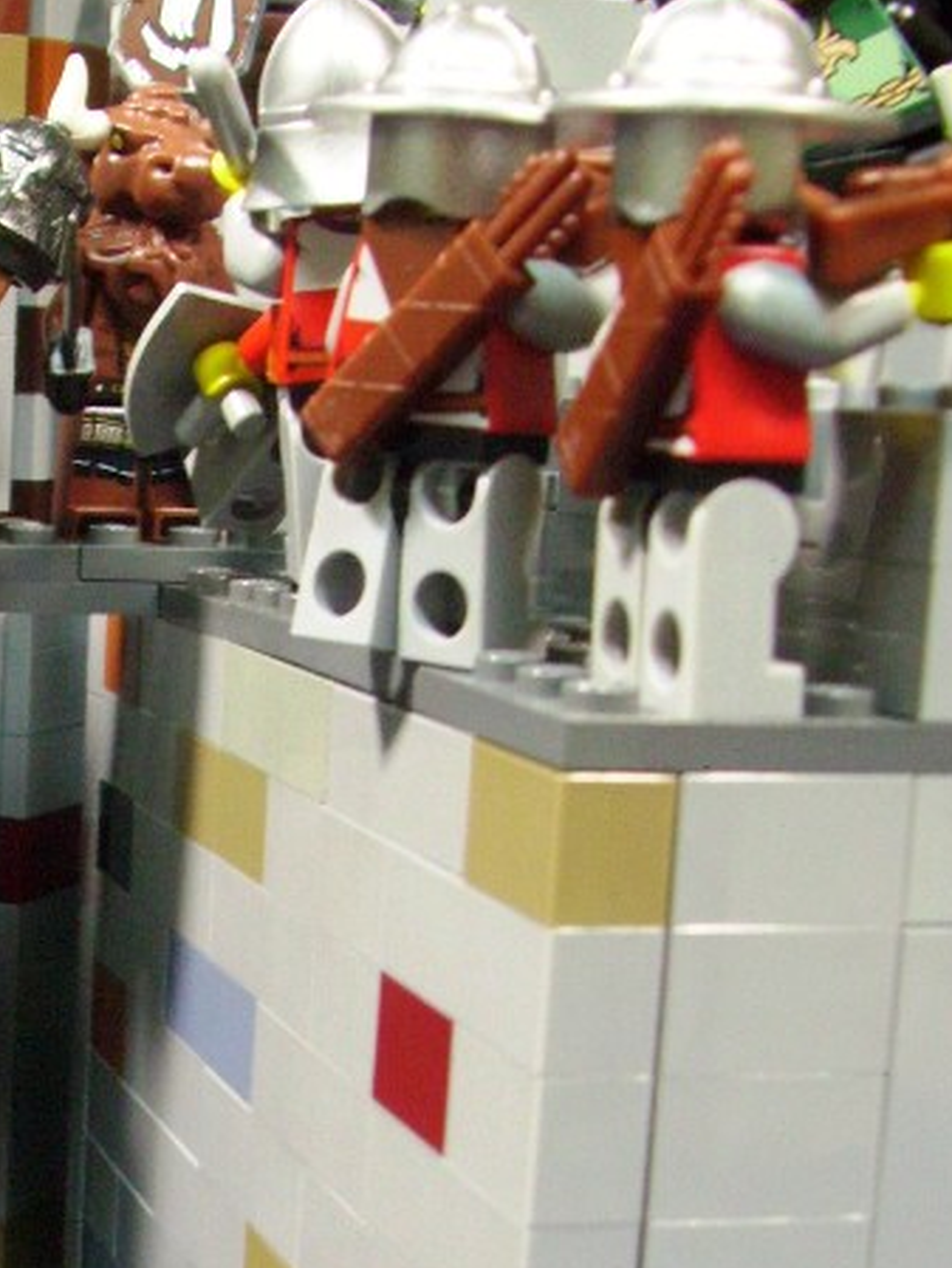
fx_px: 2676
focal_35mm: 73
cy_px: 963
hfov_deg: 19.3
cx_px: -119
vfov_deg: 26.3
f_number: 2.9
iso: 160
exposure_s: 1/8
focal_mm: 5.7
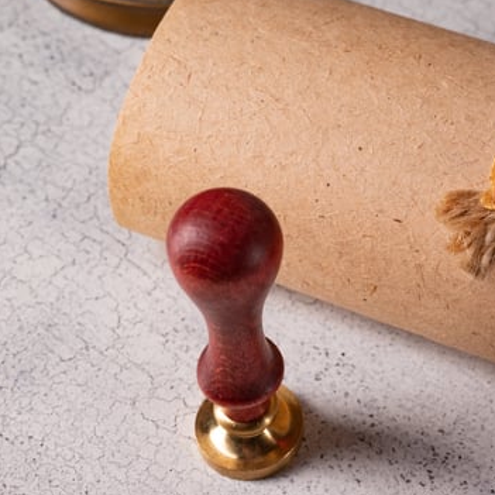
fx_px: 1505
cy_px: 165
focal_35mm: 93
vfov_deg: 18.6
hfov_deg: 18.1
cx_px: 513
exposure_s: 1/200
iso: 100
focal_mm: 50
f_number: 9
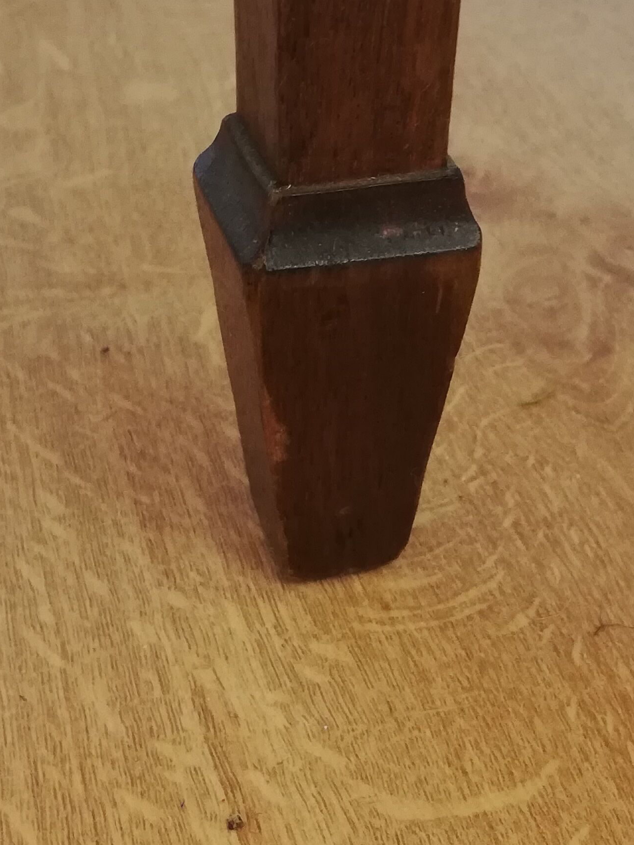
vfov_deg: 27.7
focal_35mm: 70
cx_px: 306
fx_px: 1709
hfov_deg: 21.0
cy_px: 360
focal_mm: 3.81
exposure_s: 1/33.3
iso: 250
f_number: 2.2
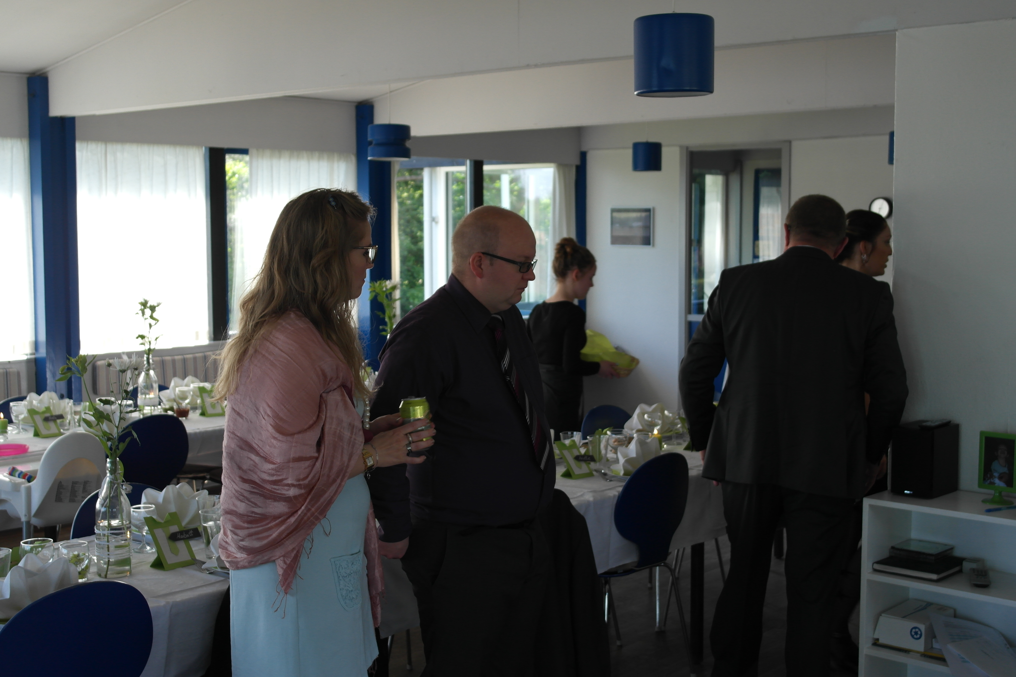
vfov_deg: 27.5
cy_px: 338
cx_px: 508
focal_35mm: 49
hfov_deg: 40.3
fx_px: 1383
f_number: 4.5
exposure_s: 1/125
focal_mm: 32
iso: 200
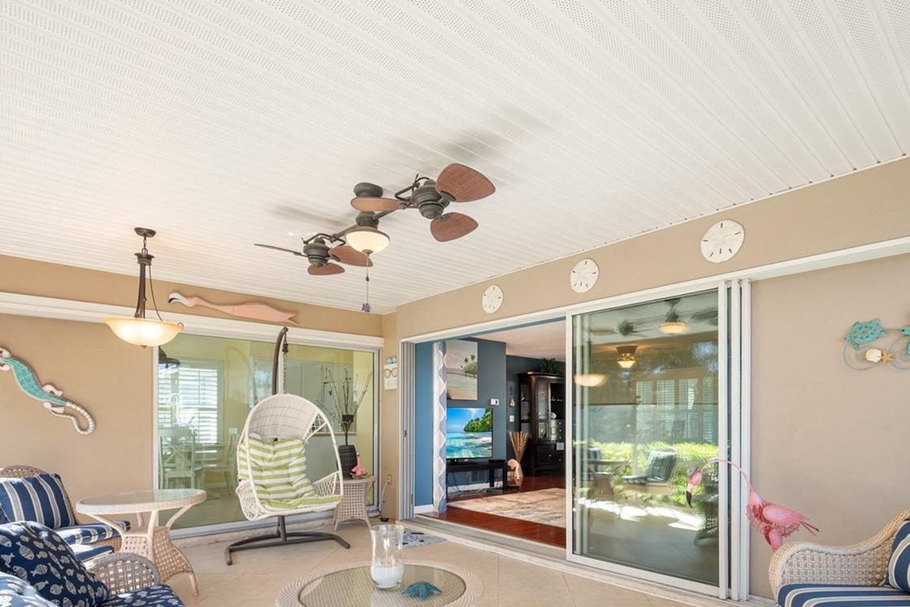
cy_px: 421
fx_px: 506
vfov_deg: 60.0
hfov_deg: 83.9
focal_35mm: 20
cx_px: 474
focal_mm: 14
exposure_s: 1/10
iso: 250
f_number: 6.3
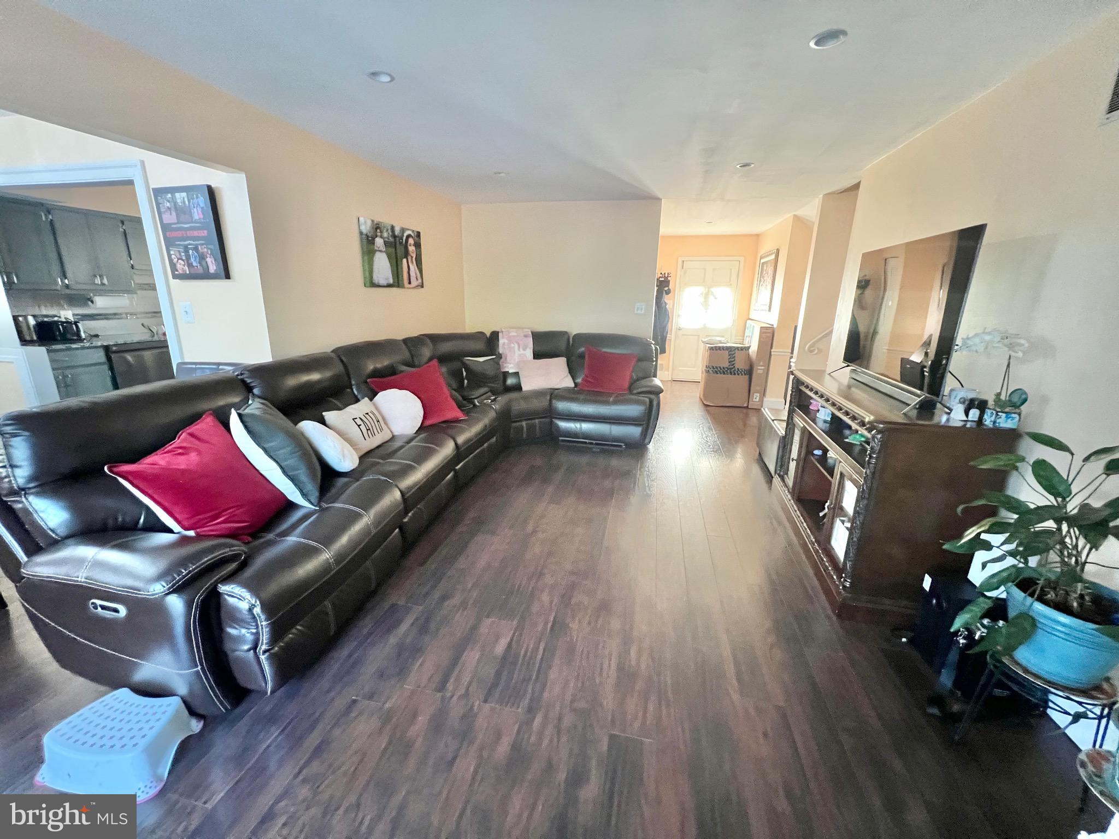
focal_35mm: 13
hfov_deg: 106.2
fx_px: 420
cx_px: 560
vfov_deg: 89.9
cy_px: 420
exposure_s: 1/40
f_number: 1.8
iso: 640
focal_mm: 1.57
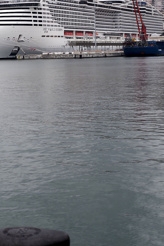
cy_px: 117
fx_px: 546
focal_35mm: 80
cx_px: 61
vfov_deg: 25.4
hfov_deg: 17.1
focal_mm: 43
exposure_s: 1/250
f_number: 5.6
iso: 200
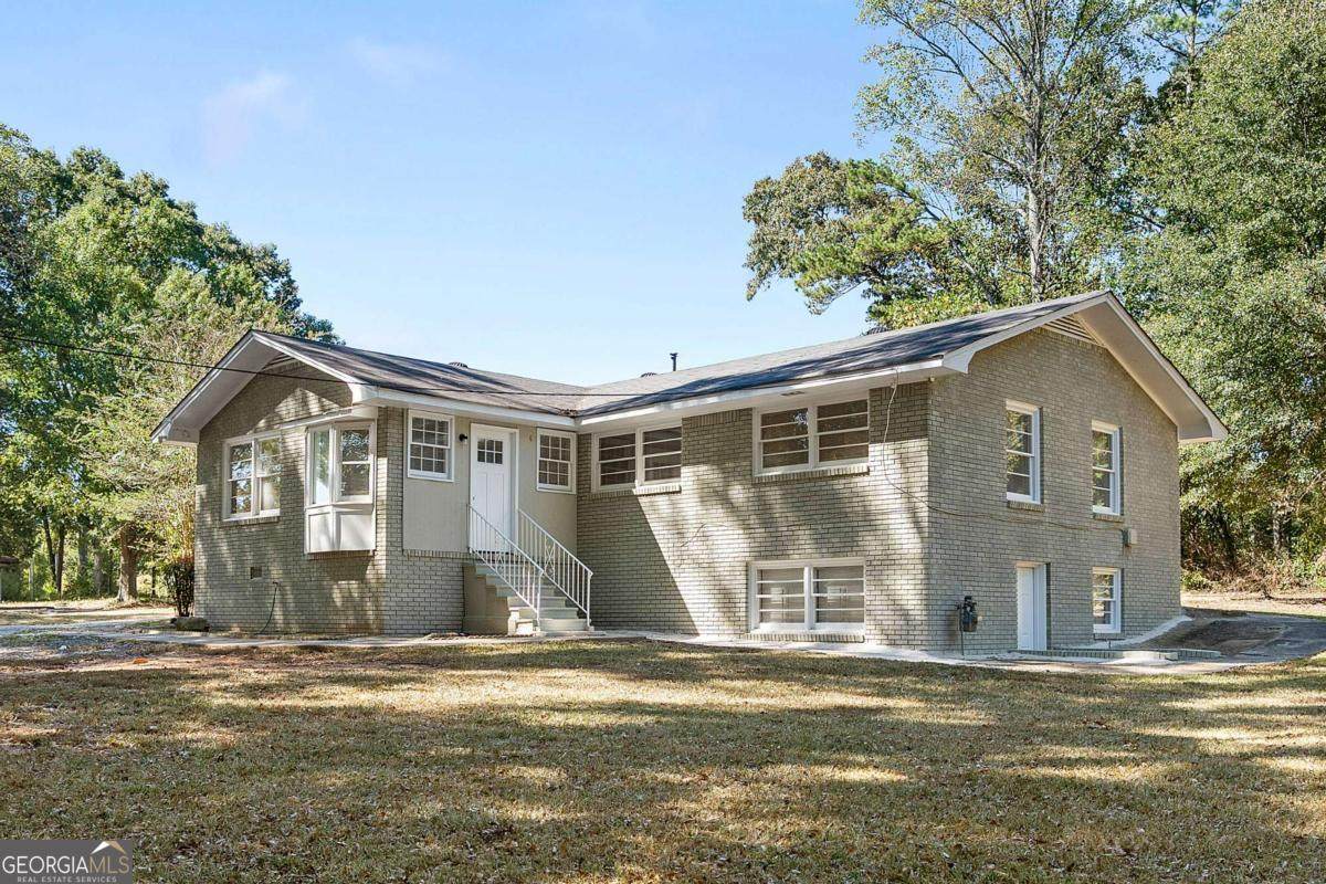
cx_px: 663
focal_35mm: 16
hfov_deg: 96.7
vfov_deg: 73.7
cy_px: 442
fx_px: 589
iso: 250
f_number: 4
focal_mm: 16
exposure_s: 1/15
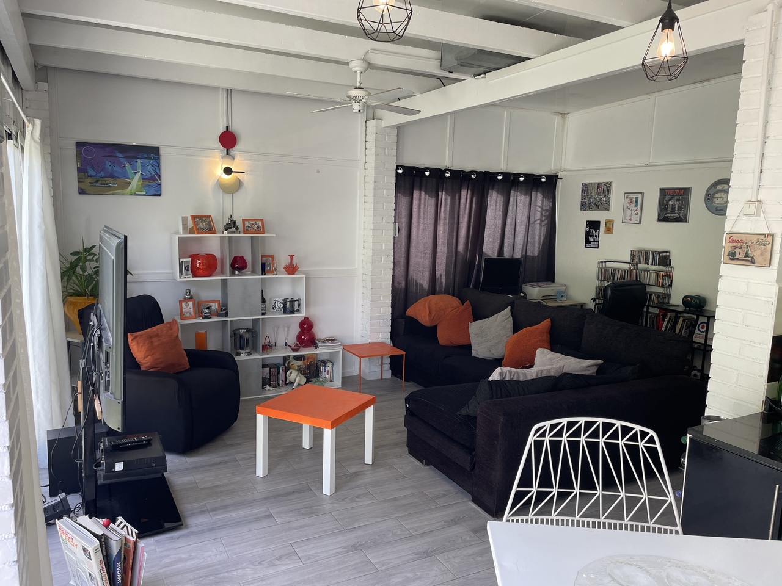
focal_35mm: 26
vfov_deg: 53.1
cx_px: 391
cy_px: 293
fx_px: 587
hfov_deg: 67.3
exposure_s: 1/121
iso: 50
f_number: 1.6
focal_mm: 4.2
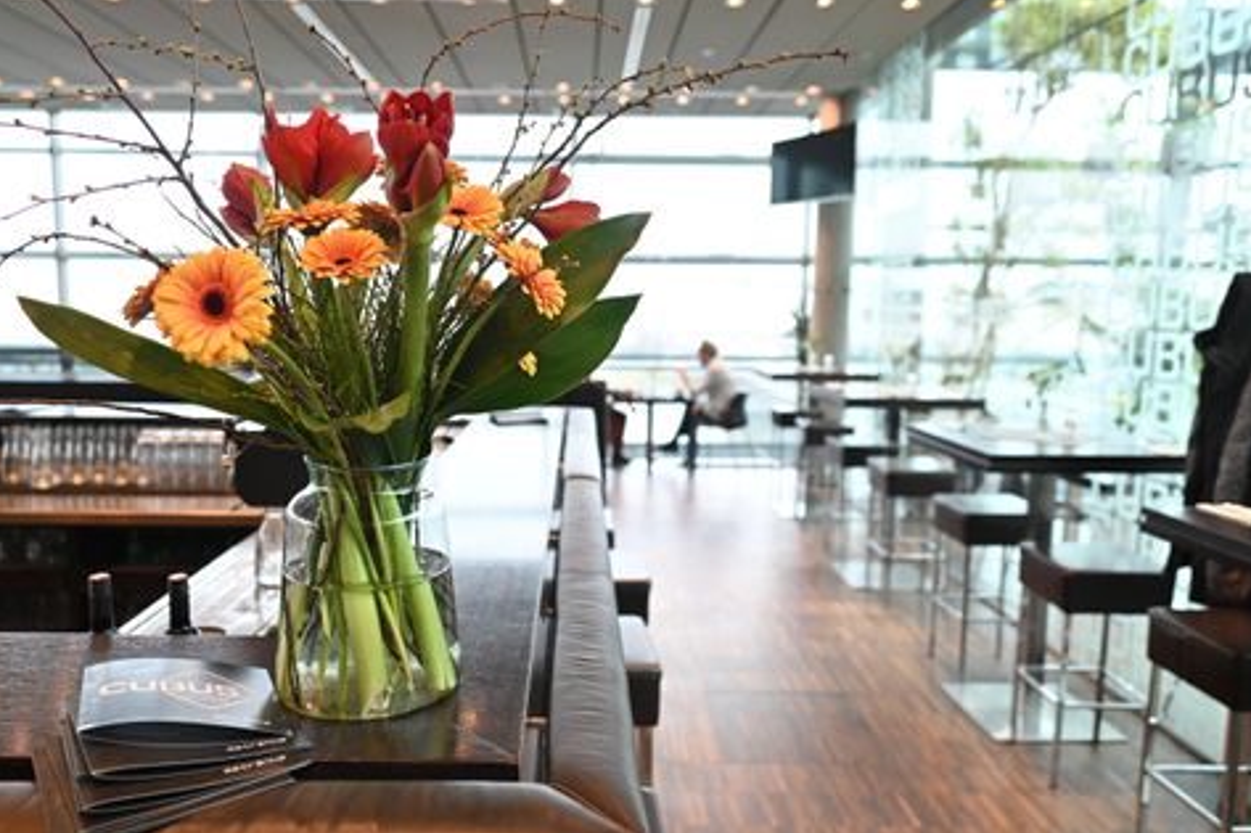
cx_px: 582
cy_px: 401
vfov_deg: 49.5
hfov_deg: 69.3
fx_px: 903
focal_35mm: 26
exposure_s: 1/200
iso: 800
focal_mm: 24
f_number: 2.5
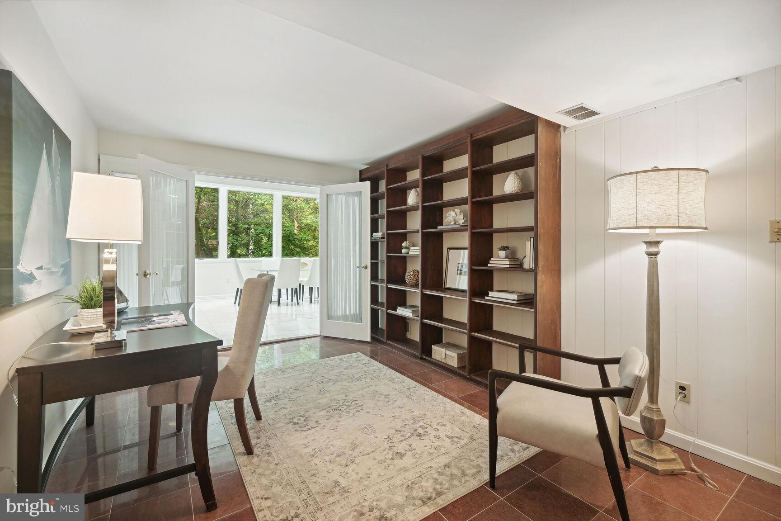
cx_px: 390
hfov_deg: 98.5
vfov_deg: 75.5
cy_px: 260
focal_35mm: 16
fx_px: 336
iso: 200
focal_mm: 15.5
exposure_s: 1/5
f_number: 8
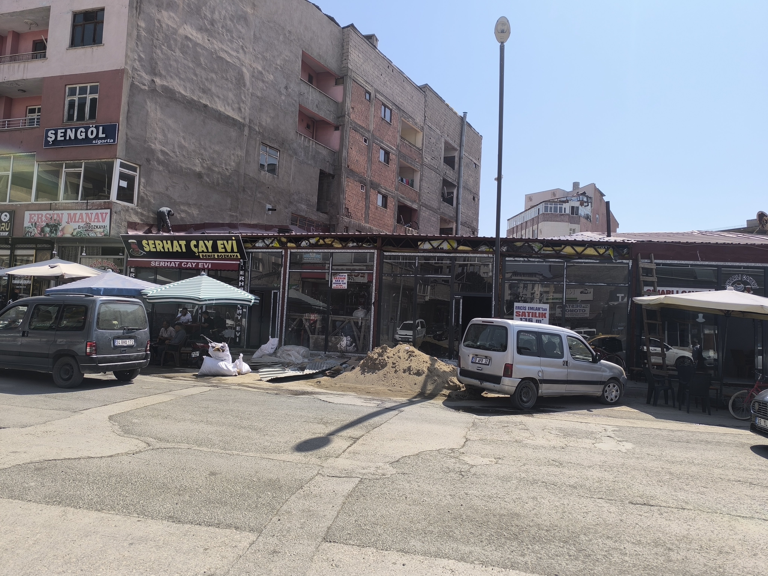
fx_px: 510
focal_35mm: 23
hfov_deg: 73.9
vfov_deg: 58.9
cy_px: 288
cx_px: 384
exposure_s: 1/1089
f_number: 1.65
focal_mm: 6.14
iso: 50
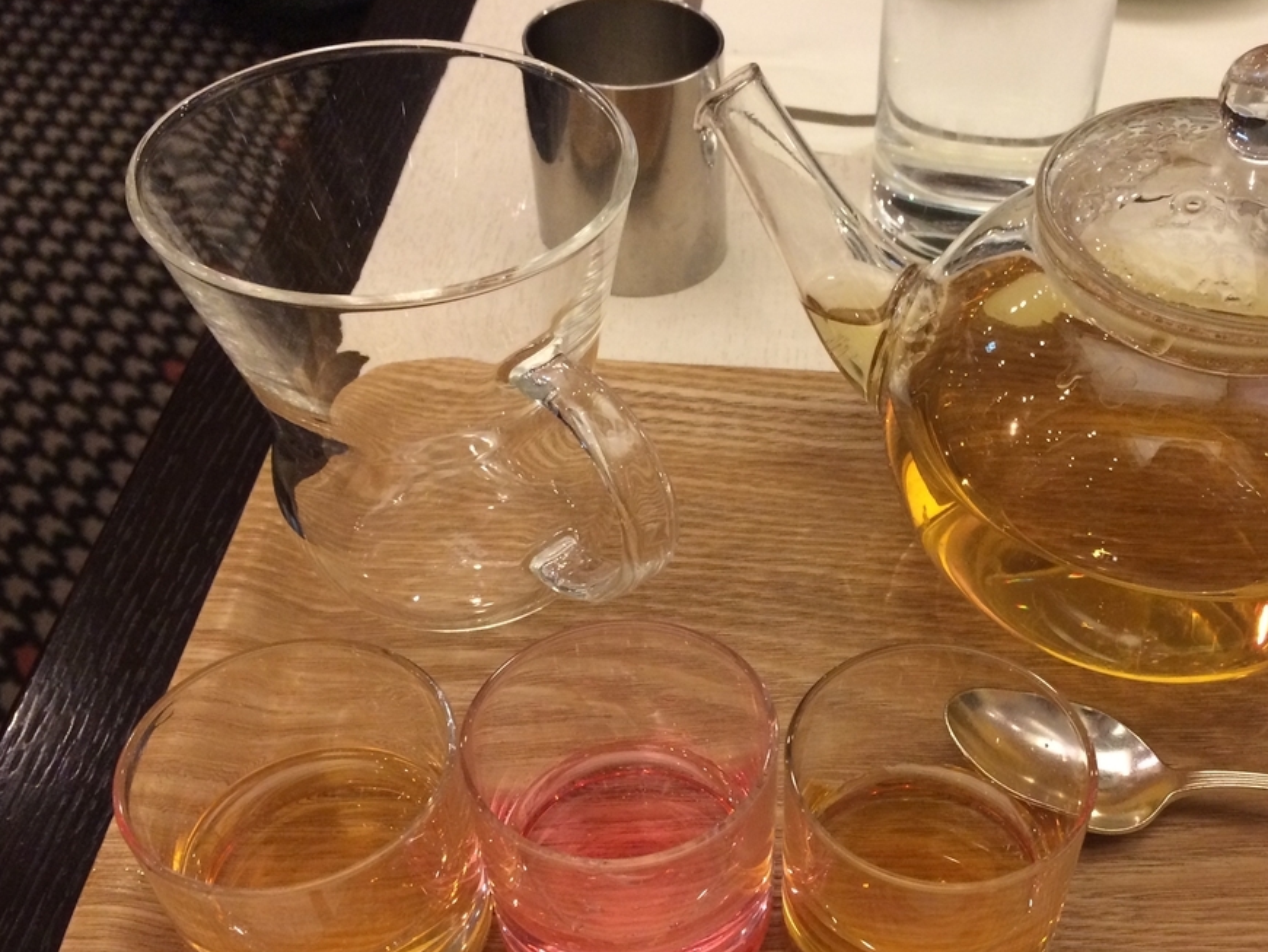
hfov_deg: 45.9
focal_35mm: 40
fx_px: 1466
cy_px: 623
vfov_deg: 35.7
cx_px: 866
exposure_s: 1/30
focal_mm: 4.15
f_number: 2.2
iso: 200
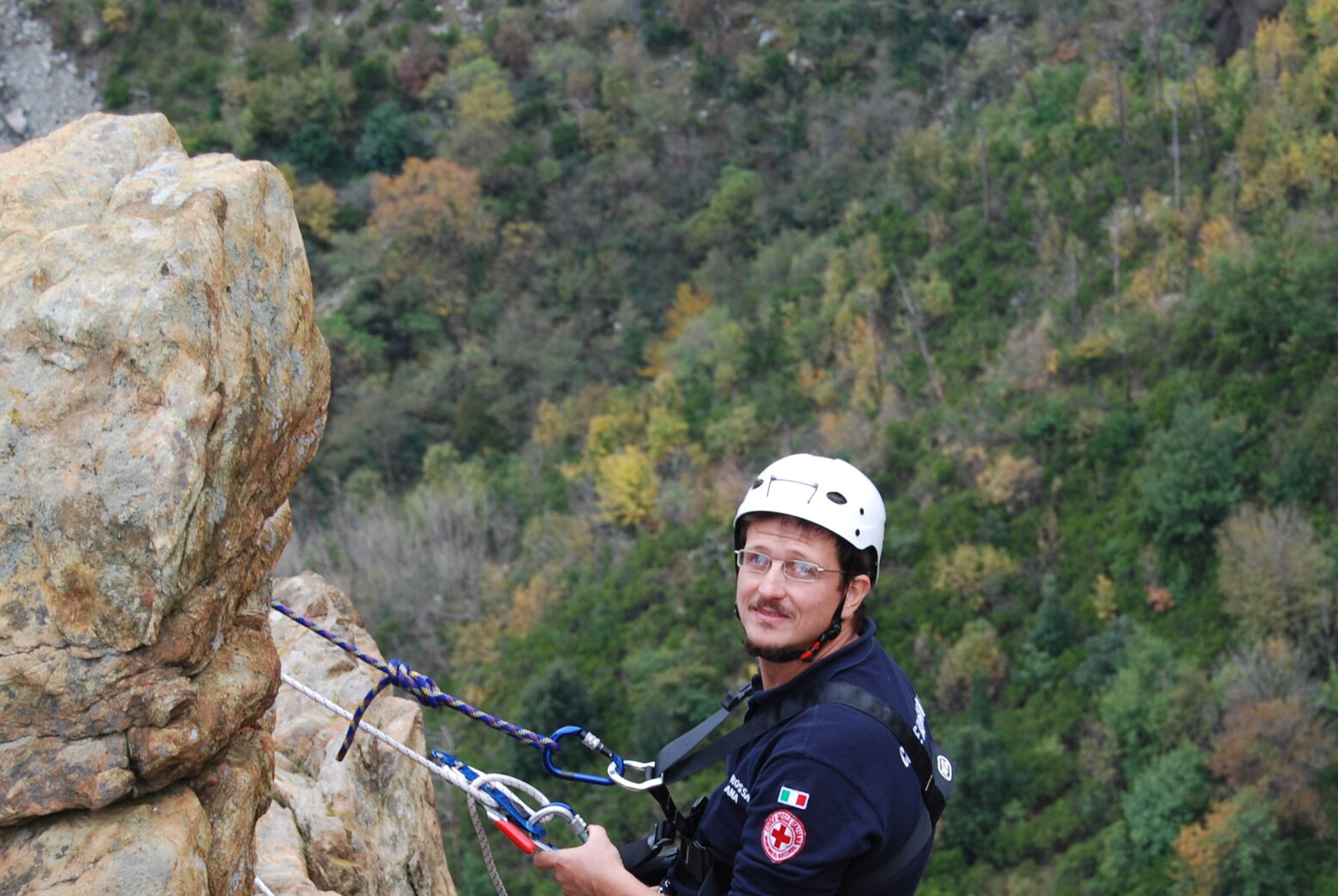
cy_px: 726
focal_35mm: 113
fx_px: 4206
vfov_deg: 12.1
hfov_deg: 18.1
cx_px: 728
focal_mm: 46
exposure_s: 1/125
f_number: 5.6
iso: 140
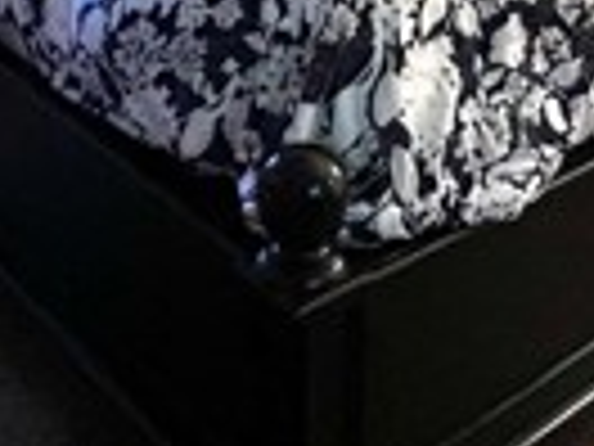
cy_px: -351
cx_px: 423
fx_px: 1081
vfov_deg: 18.4
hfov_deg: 30.4
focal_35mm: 63
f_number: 1.8
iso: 400
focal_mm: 1.57
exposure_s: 1/60
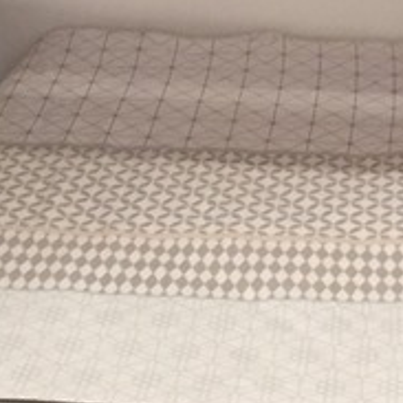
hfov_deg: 15.5
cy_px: 194
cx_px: 311
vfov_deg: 15.6
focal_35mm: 112
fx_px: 1475
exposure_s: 1/33
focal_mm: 4.15
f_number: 2.2
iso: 250
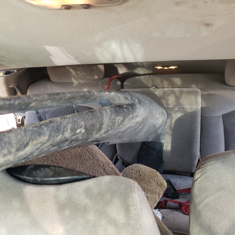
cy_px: 117
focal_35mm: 31
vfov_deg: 52.5
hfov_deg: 52.2
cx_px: 140
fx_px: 238
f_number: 1.5
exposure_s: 1/120
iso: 62
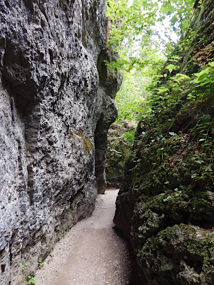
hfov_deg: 58.9
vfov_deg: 73.9
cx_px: 107
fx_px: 190
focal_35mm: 23
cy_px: 142
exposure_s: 1/50
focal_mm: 4
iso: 125
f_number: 3
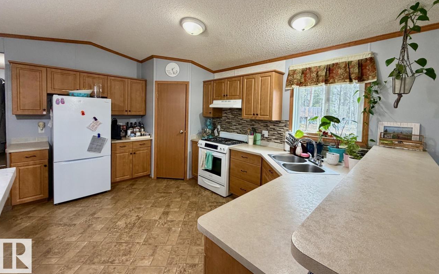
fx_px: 179
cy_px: 120
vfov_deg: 74.4
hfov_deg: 101.5
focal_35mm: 15
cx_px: 219
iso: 200
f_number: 2.2
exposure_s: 1/60
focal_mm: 2.22
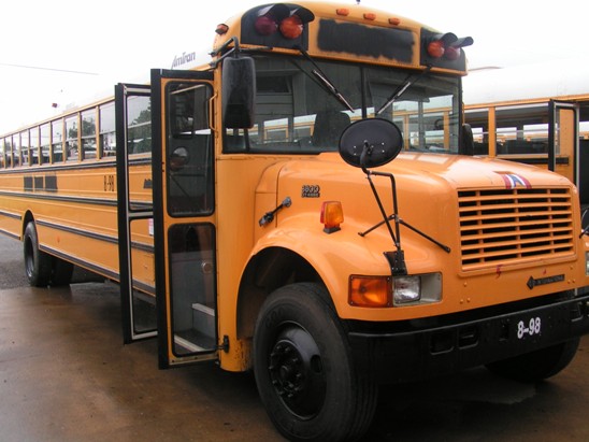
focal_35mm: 38
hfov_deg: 49.0
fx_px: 647
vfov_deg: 37.7
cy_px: 221
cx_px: 294
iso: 50
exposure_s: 1/100
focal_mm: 5.8
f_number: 4.5
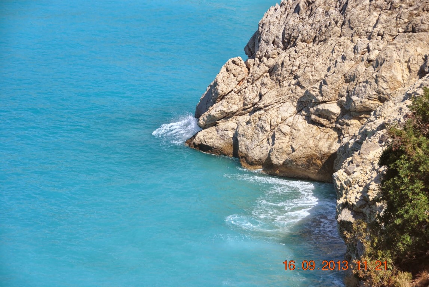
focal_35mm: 123
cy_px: 144
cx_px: 214
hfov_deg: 16.6
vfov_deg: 11.2
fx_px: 1468
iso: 110
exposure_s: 1/500
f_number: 5.6
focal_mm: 82
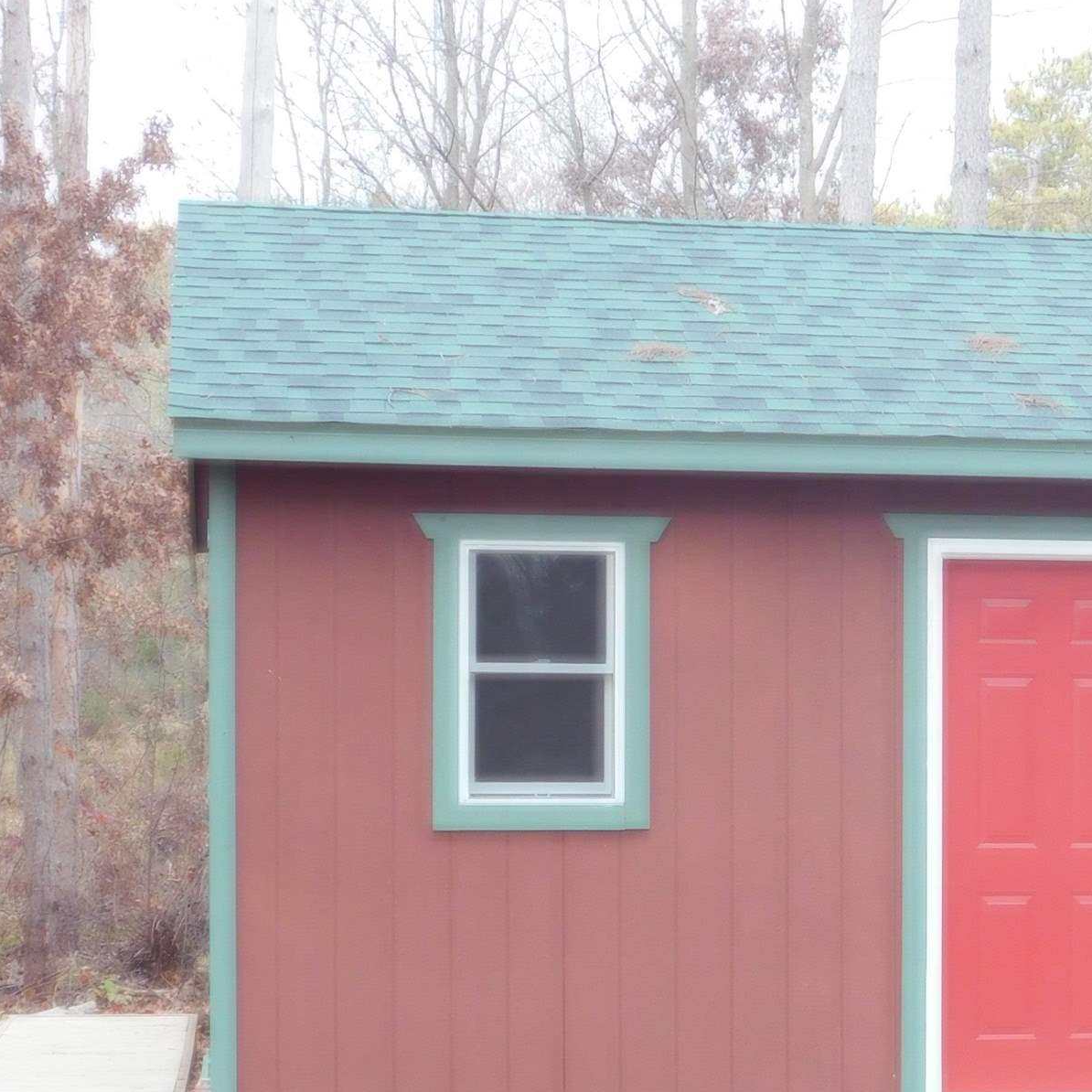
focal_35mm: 91
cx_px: 919
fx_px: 3248
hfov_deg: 18.8
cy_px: 728
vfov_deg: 19.0
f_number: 3.6
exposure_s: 1/100
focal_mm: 7.1
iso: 125
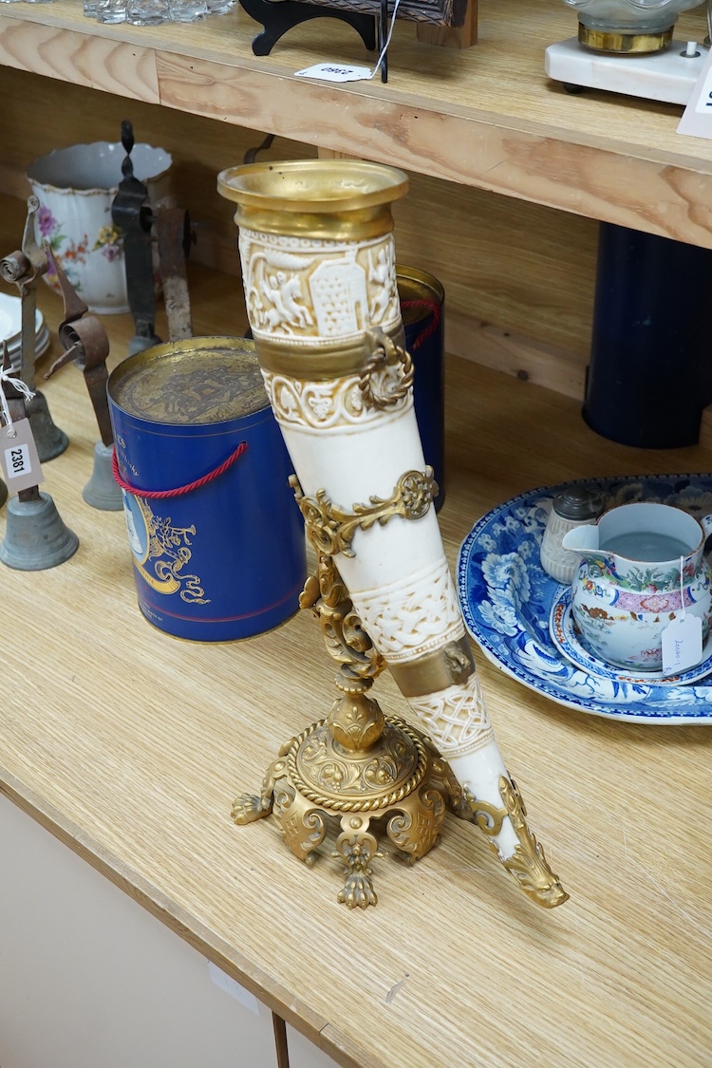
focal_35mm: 45
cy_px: 534
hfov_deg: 29.9
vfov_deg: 43.6
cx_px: 356
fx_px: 1335
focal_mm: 30
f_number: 8
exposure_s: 1/200
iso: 2500
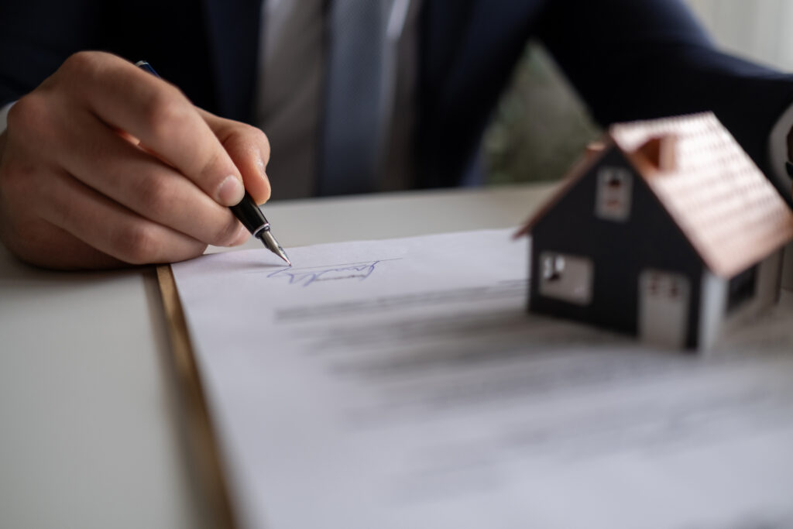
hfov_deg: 54.4
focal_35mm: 35
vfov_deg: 37.9
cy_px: 264
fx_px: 771
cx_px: 396
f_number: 1.4
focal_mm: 23
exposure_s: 1/120
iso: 160
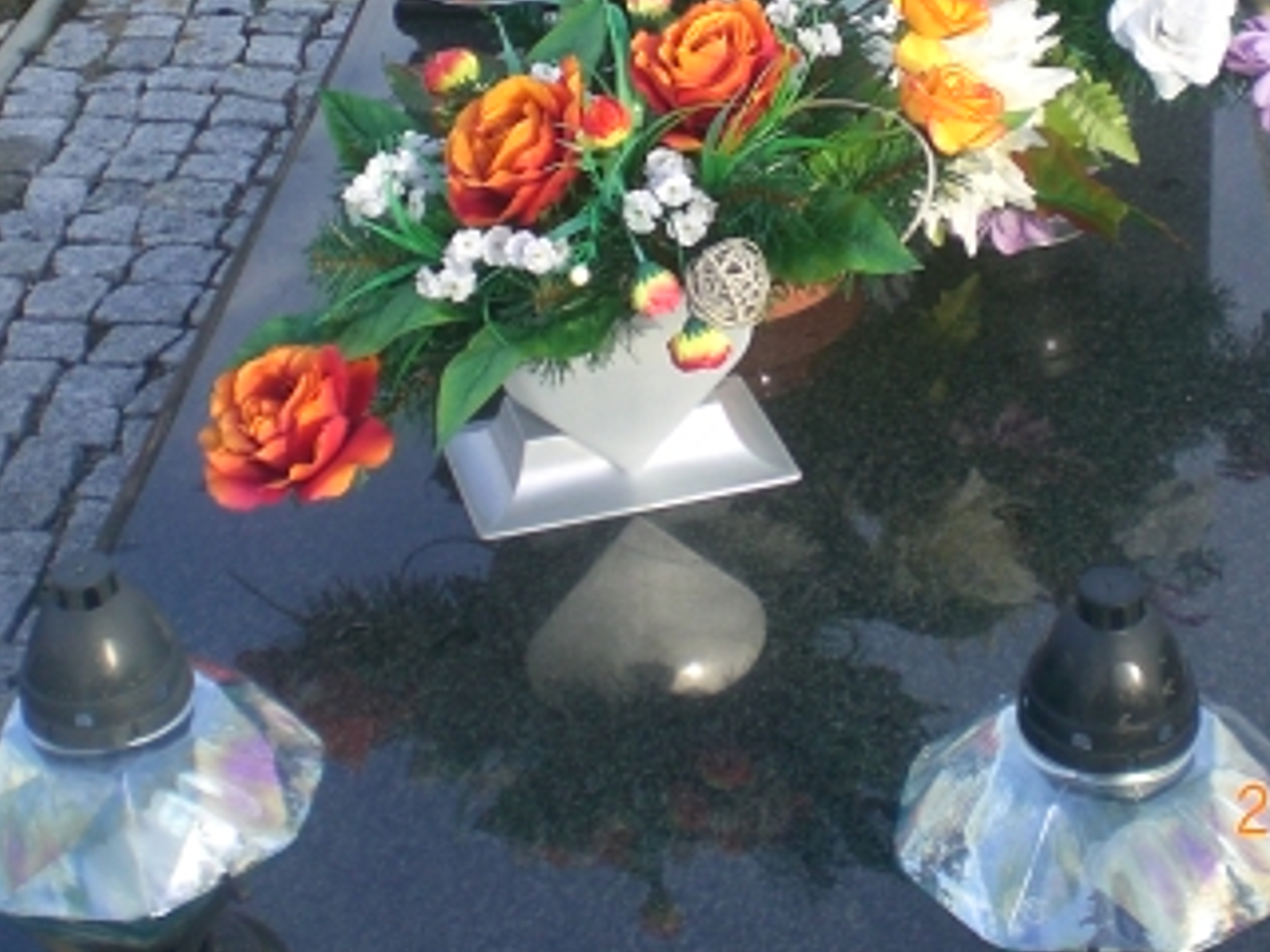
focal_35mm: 76
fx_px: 2788
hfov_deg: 25.7
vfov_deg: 19.0
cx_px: 671
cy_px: 52
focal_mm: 6.3
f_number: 3.1
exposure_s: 1/200
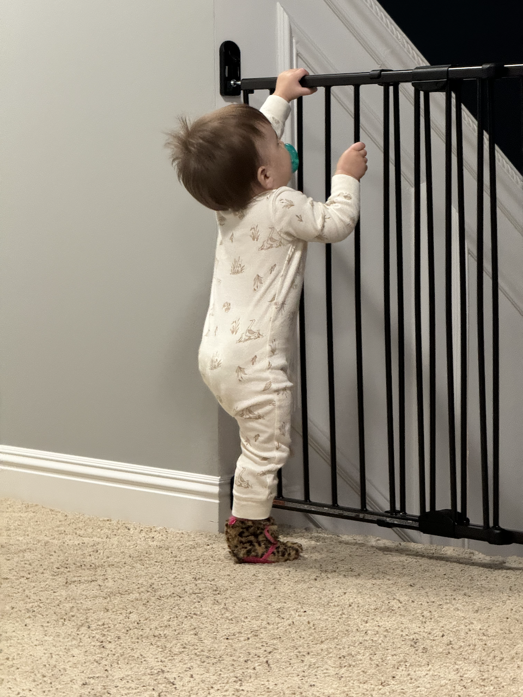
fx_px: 2417
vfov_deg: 16.4
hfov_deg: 12.3
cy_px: 348
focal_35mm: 120
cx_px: 262
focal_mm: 15.66
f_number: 2.8
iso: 800
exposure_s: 1/40
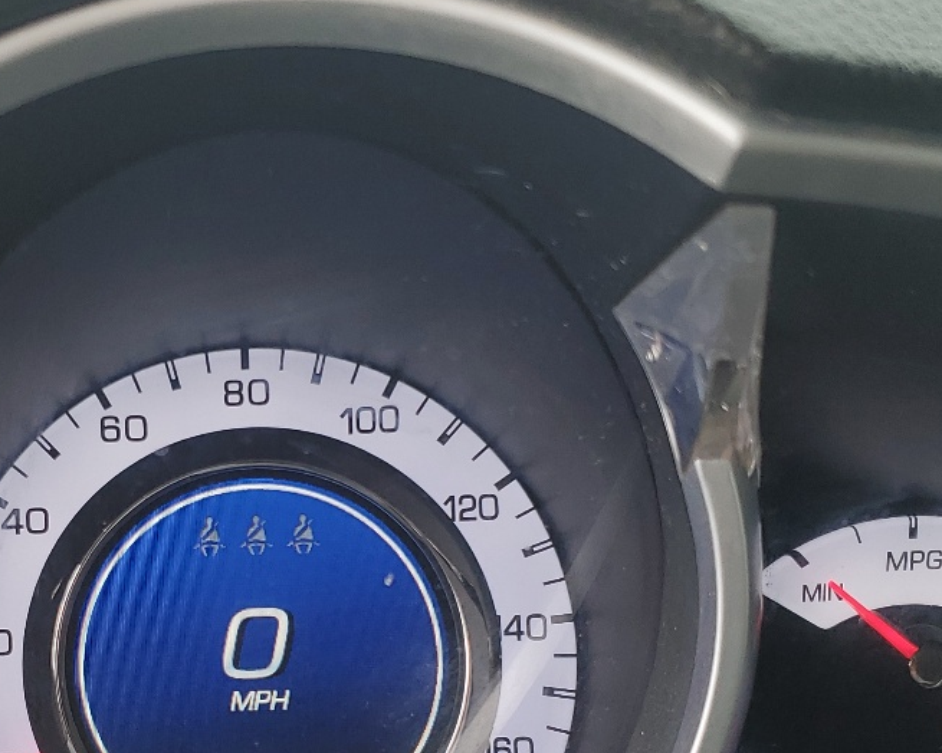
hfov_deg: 29.9
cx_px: 209
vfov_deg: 24.2
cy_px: 605
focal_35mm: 62
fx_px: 1729
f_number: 1.5
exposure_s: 1/125
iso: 50
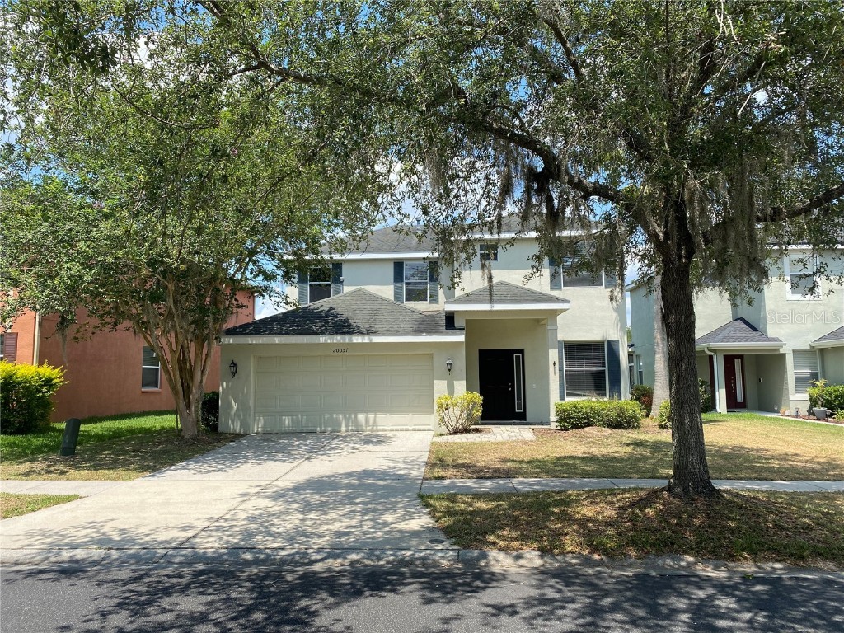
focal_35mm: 26
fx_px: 634
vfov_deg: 53.1
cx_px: 422
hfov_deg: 67.3
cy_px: 316
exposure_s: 1/1701
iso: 32
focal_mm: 4.25
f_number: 1.8
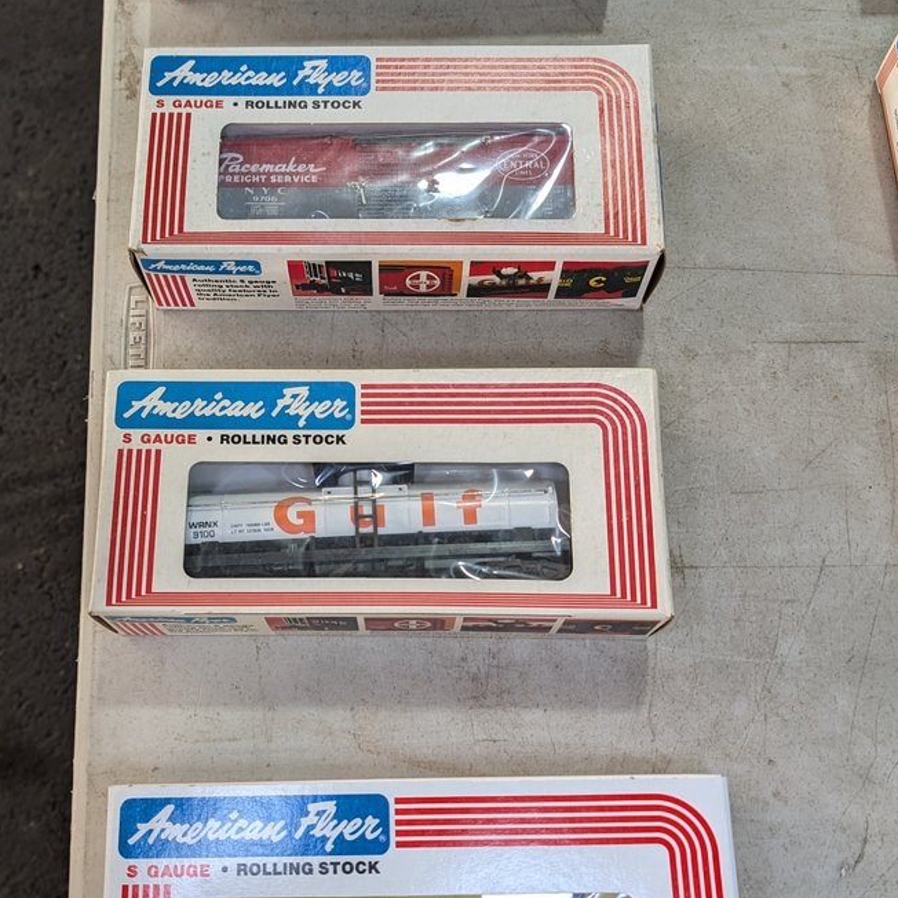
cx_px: 340
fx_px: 1086
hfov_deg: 44.6
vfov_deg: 44.8
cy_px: 501
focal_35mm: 37
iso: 61
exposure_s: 1/60
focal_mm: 6.9
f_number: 1.68
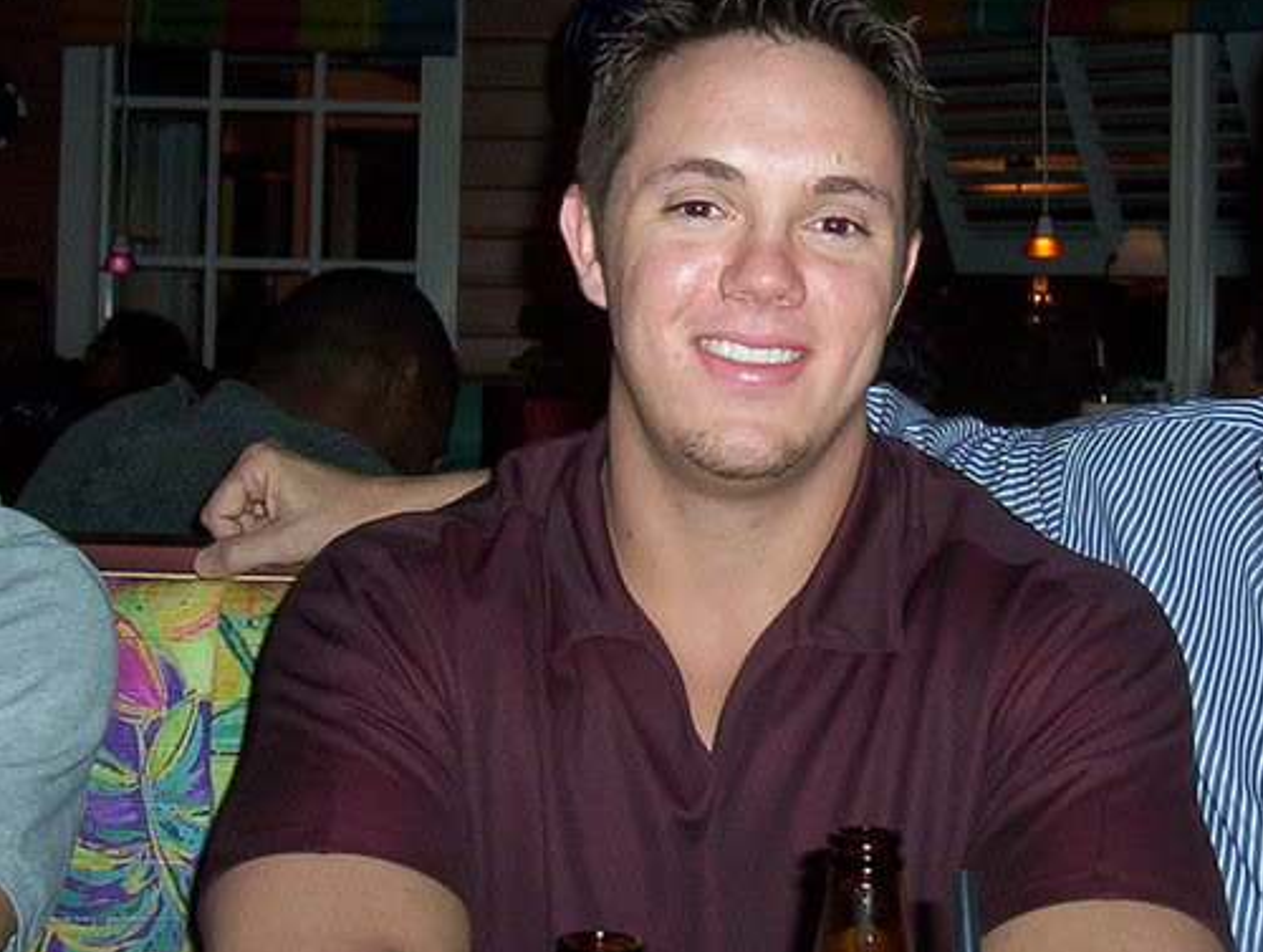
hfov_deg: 24.6
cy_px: 292
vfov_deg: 18.7
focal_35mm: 79
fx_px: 2888
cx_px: 793
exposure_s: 1/60
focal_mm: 5.77
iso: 140
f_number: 2.73
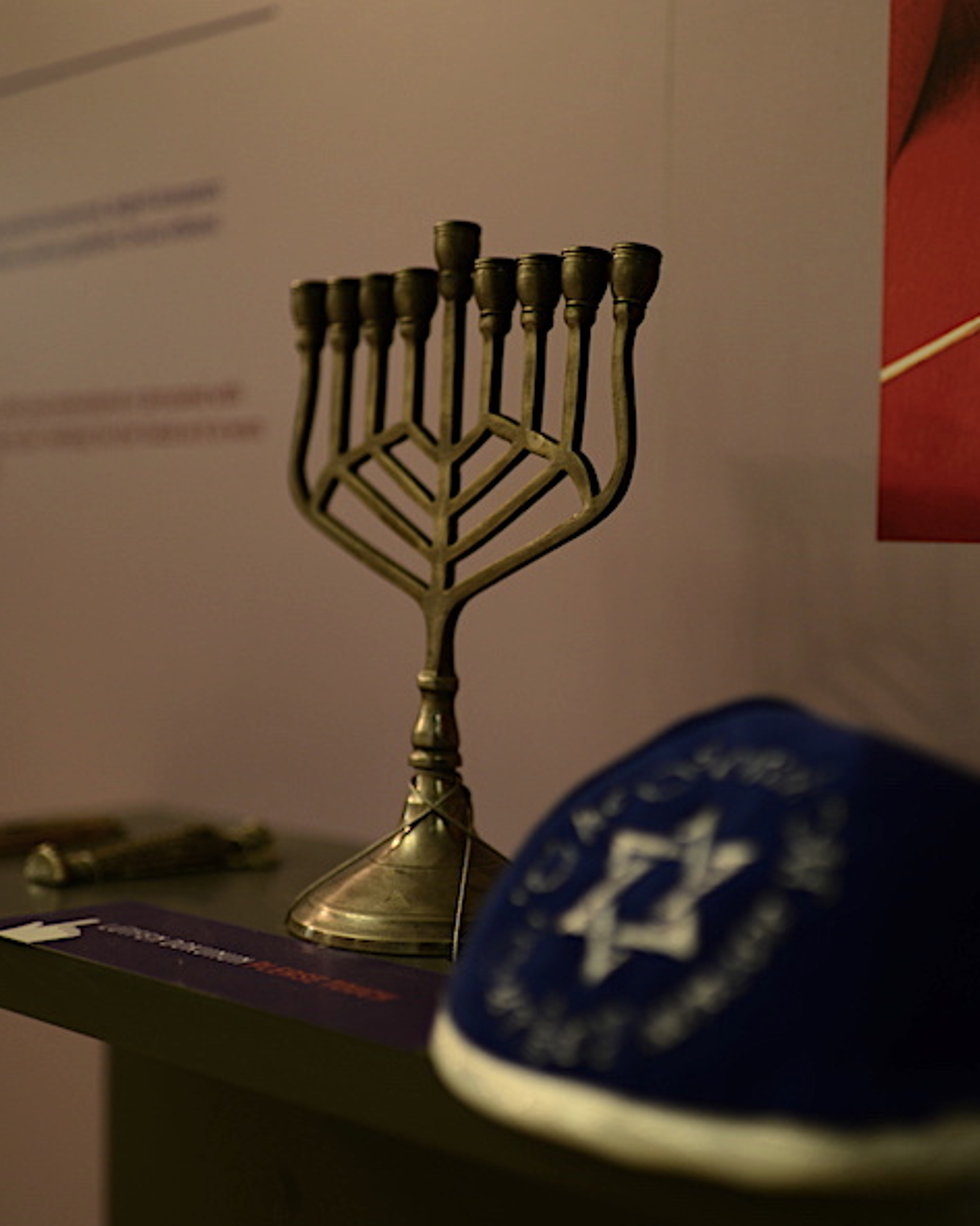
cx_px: 657
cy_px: 620
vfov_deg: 37.4
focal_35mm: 50
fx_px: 1814
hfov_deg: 30.0
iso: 400
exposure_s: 1/20
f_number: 1.8
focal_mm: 35
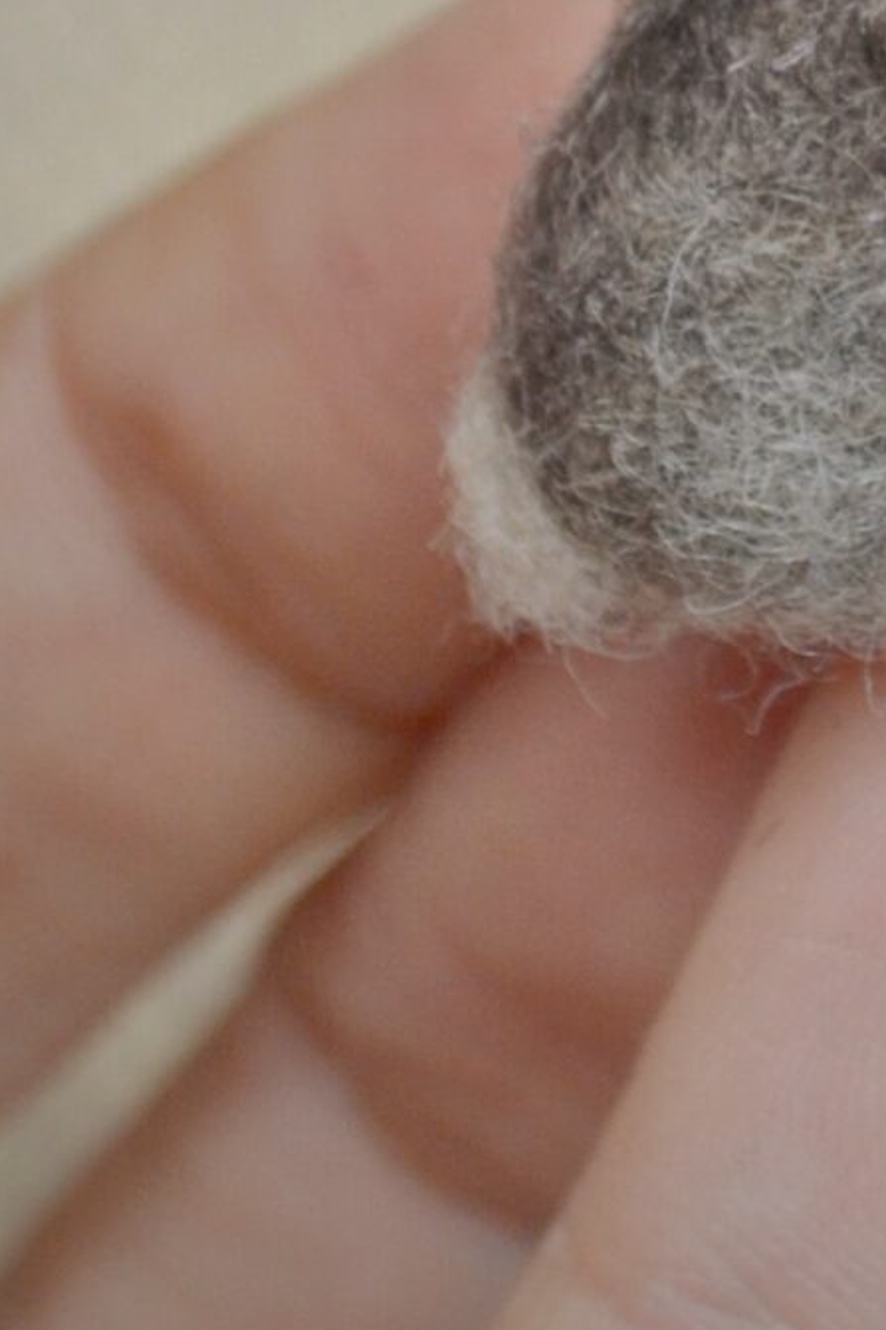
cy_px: -464
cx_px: 1018
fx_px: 11630
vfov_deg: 6.5
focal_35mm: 315
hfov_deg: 4.4
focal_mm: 55
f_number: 6.3
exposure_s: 1/200
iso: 800
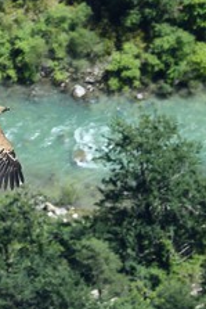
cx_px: 76
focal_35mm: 377
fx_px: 3231
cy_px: 145
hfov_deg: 3.7
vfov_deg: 5.5
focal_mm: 200
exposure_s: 1/640
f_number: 6.3
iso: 200
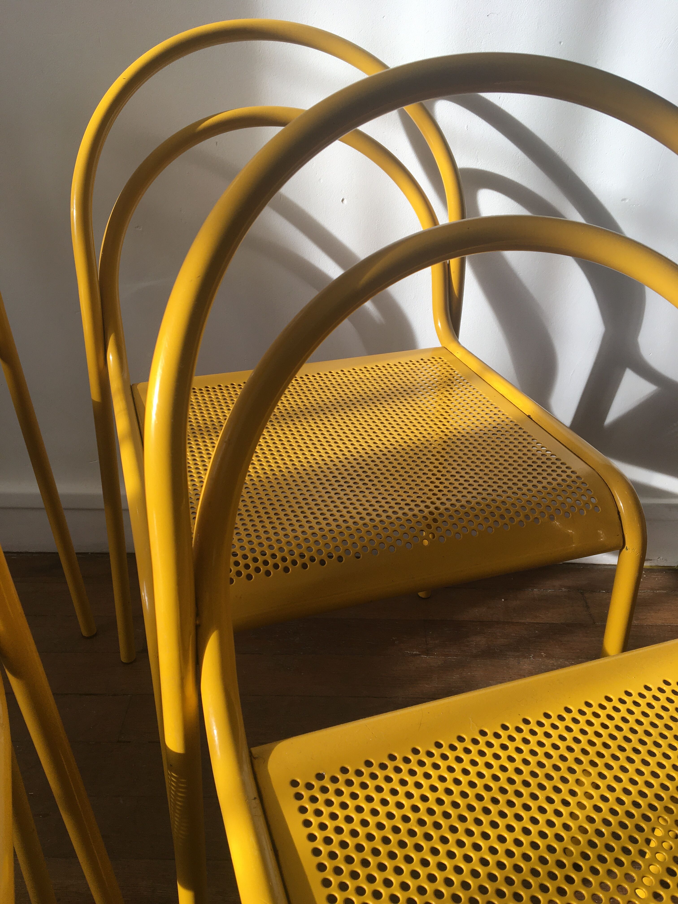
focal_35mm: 29
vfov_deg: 61.7
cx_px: 339
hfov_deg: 48.2
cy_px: 452
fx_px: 757
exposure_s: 1/169
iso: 25
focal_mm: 4.15
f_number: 2.2
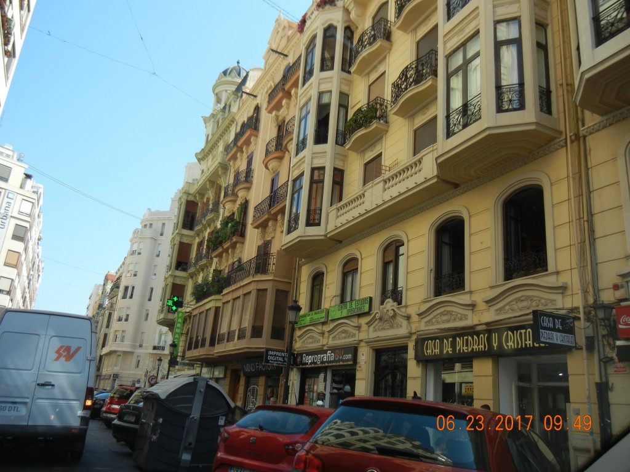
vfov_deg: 46.8
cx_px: 315
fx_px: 546
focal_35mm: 30
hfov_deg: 60.0
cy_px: 236
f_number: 3.5
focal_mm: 5.4
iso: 160
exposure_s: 1/556
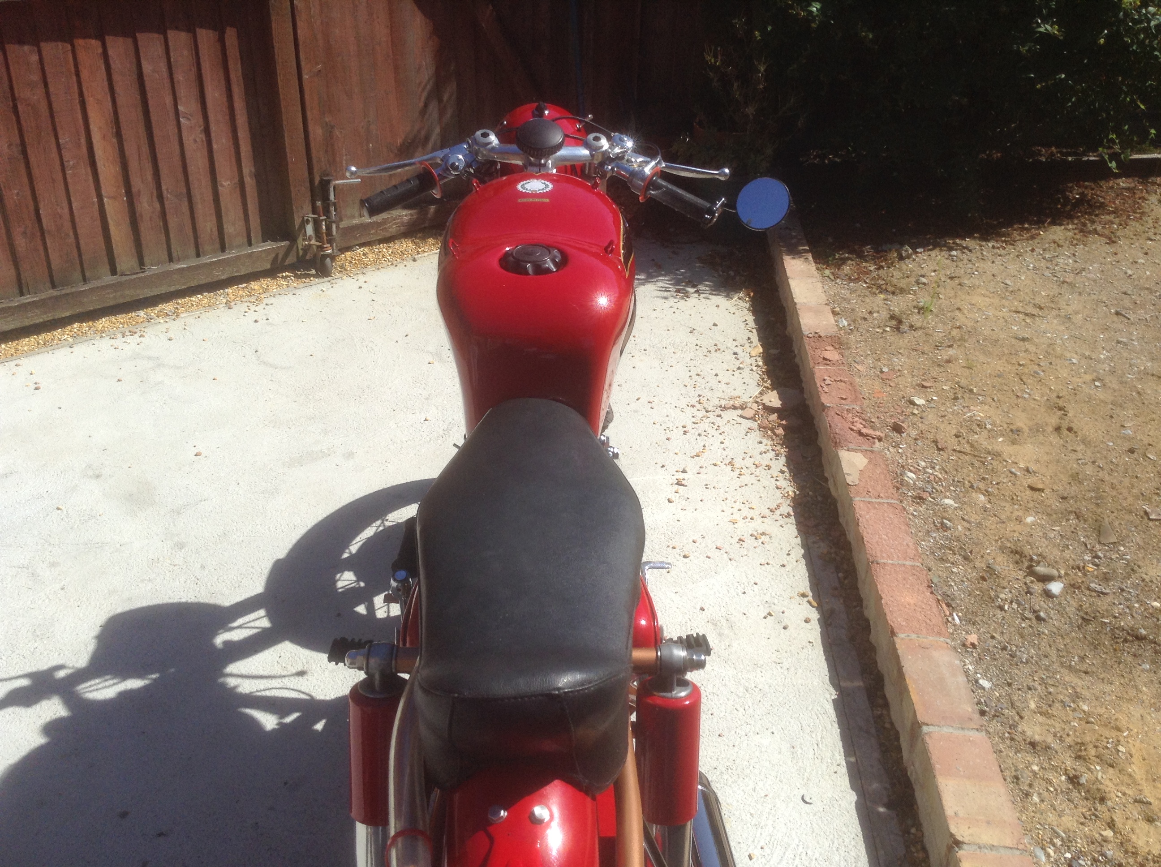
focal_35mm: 33
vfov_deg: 42.8
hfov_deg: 55.4
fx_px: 1105
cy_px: 434
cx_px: 580
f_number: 2.4
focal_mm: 3.3
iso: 25
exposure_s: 1/1318
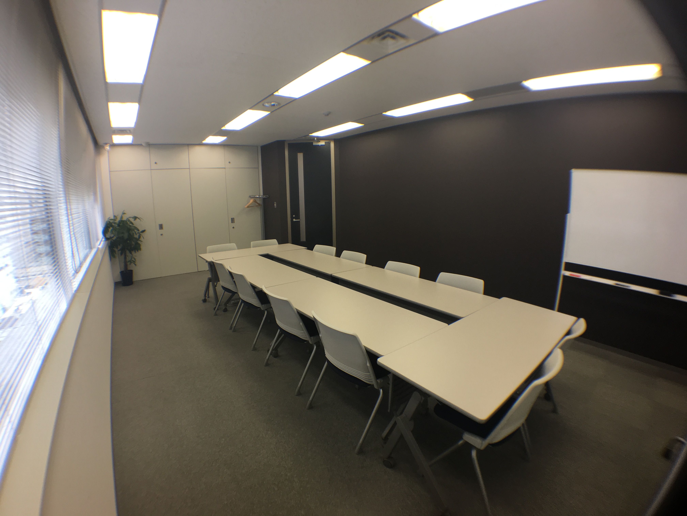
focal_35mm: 29
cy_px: 258
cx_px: 344
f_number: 2.2
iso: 32
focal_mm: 4.15
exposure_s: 1/60
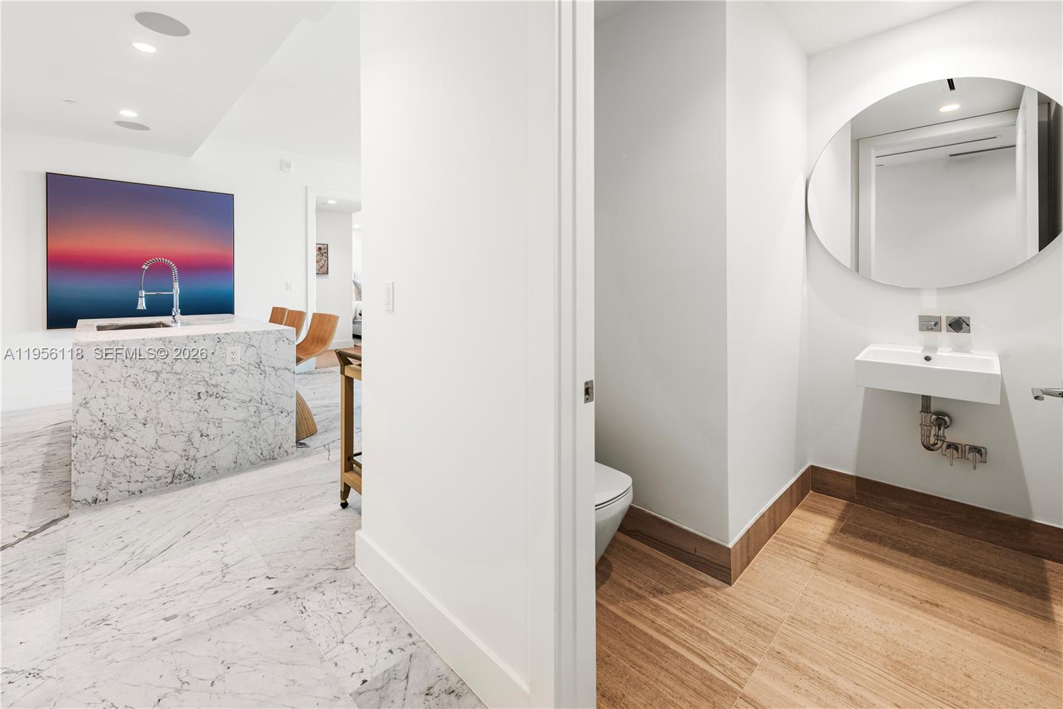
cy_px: 354
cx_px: 532
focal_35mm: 14
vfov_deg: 81.2
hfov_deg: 104.2
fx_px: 413
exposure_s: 1/5
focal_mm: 14
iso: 100
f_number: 8
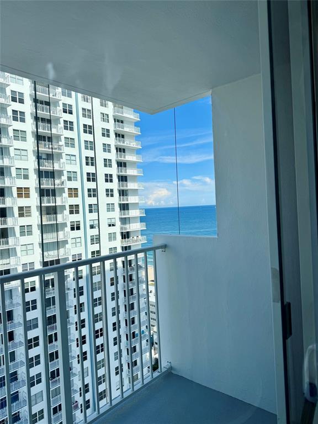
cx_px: 159
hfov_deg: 56.8
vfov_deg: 71.6
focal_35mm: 24
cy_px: 212
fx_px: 294
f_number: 1.78
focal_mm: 6.76
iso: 80
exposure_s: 1/3425
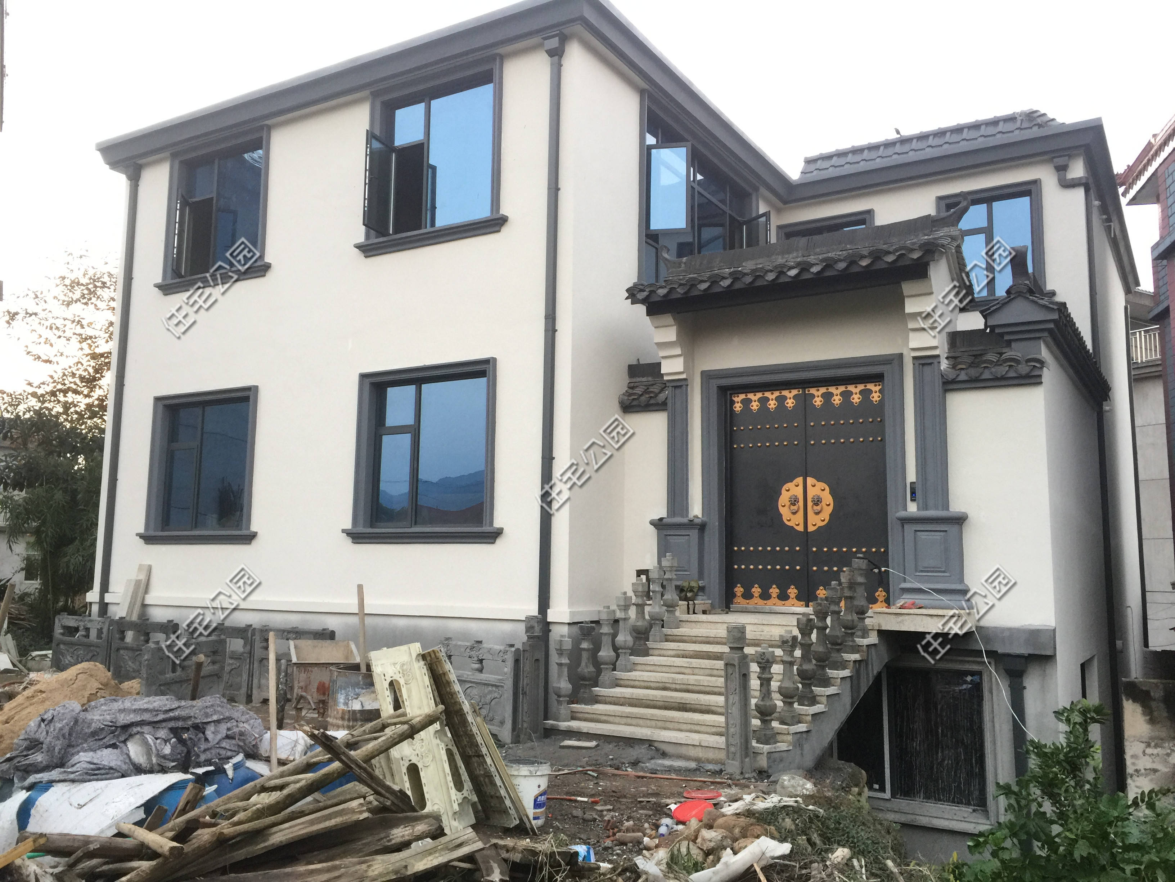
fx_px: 984
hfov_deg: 61.7
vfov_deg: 48.2
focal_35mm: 29
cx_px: 588
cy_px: 441
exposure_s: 1/17
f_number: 2.2
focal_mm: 4.15
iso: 64
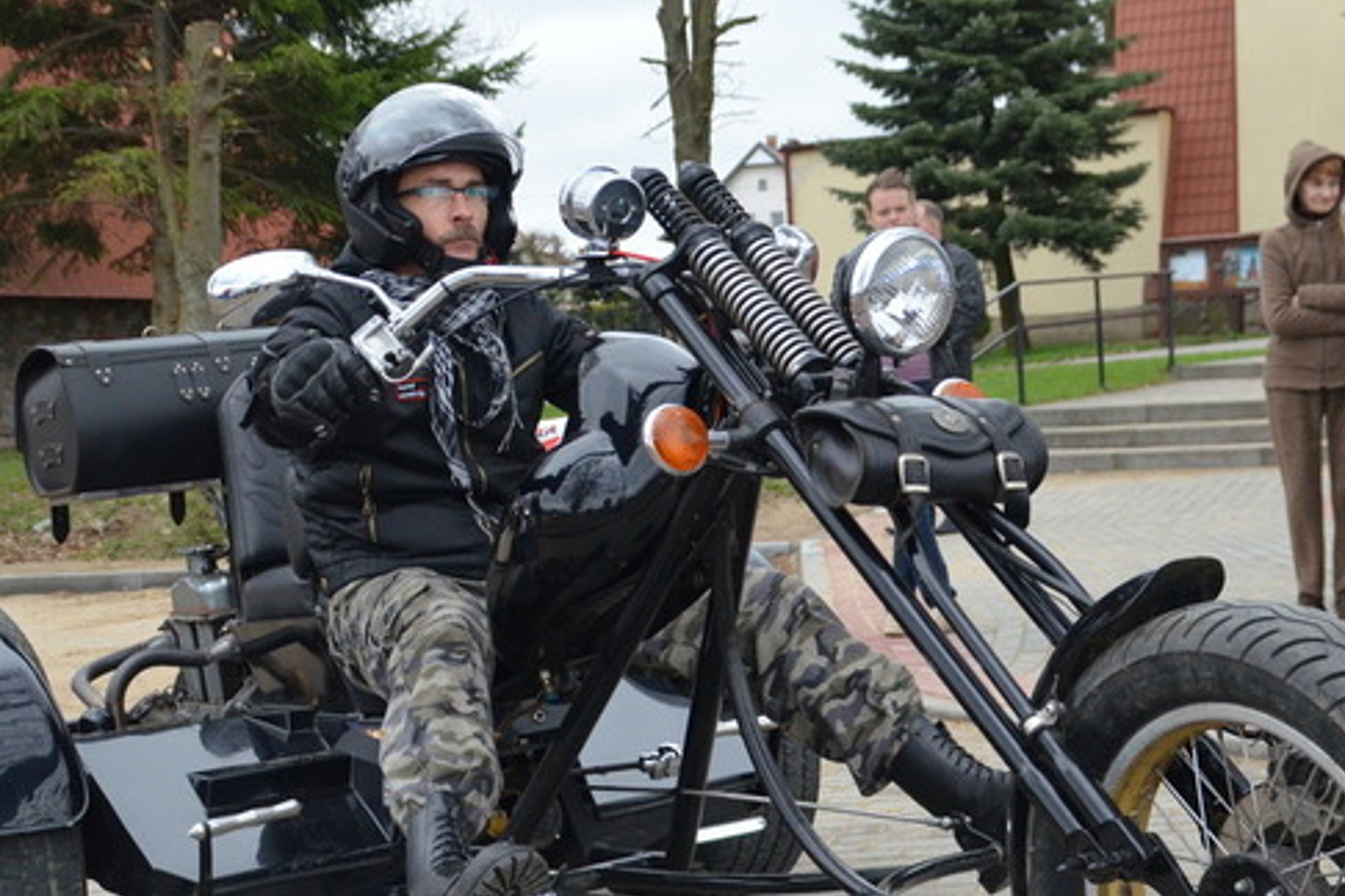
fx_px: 2615
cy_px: 572
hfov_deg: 28.8
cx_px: 581
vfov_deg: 19.4
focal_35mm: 70
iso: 1600
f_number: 5.6
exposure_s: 1/2000
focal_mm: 32
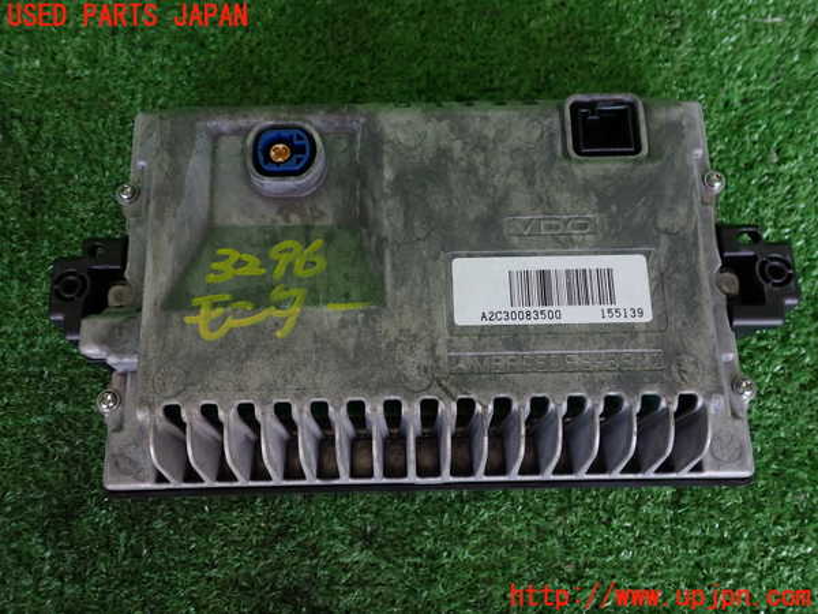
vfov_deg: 46.8
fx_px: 709
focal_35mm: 30
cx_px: 409
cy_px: 307
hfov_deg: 60.0
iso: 160
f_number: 2.3
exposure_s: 1/60
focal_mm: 5.4
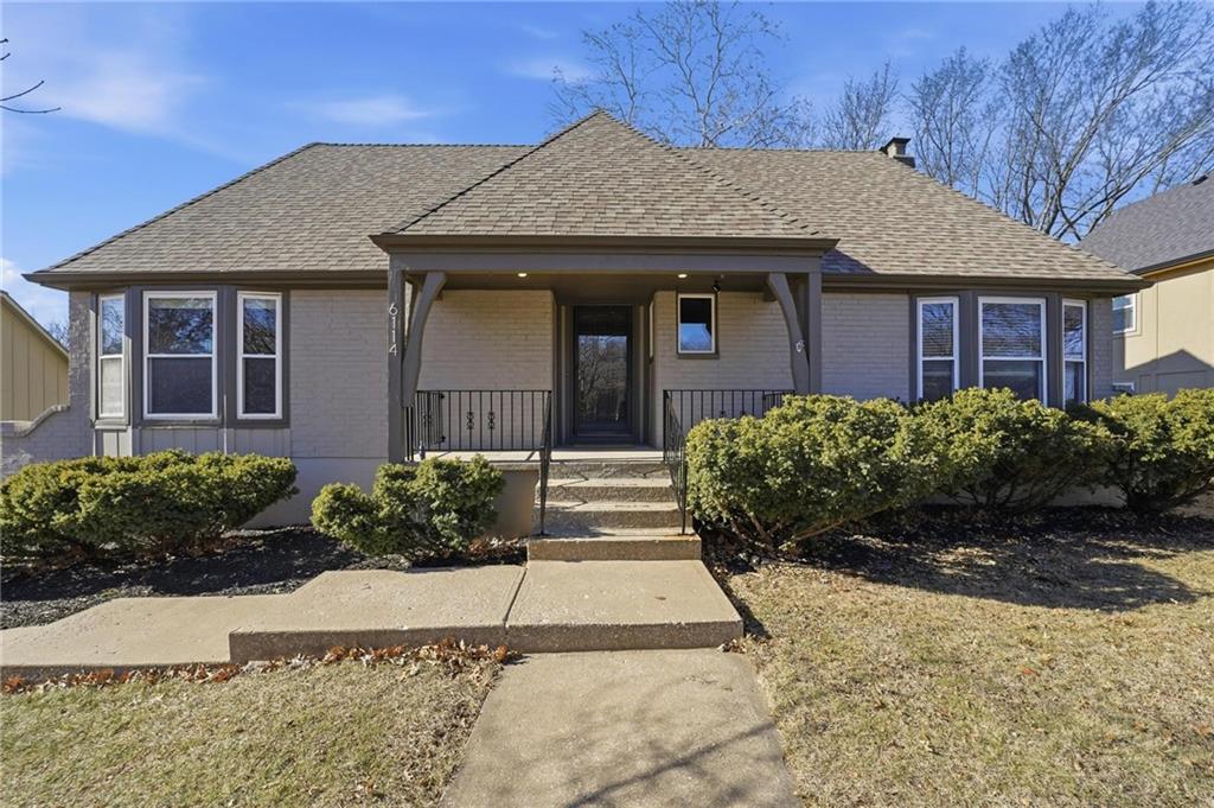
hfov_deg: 104.3
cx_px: 607
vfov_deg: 81.1
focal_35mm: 14
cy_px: 404
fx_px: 472
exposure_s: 1/500
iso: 100
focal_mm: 14
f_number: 7.1
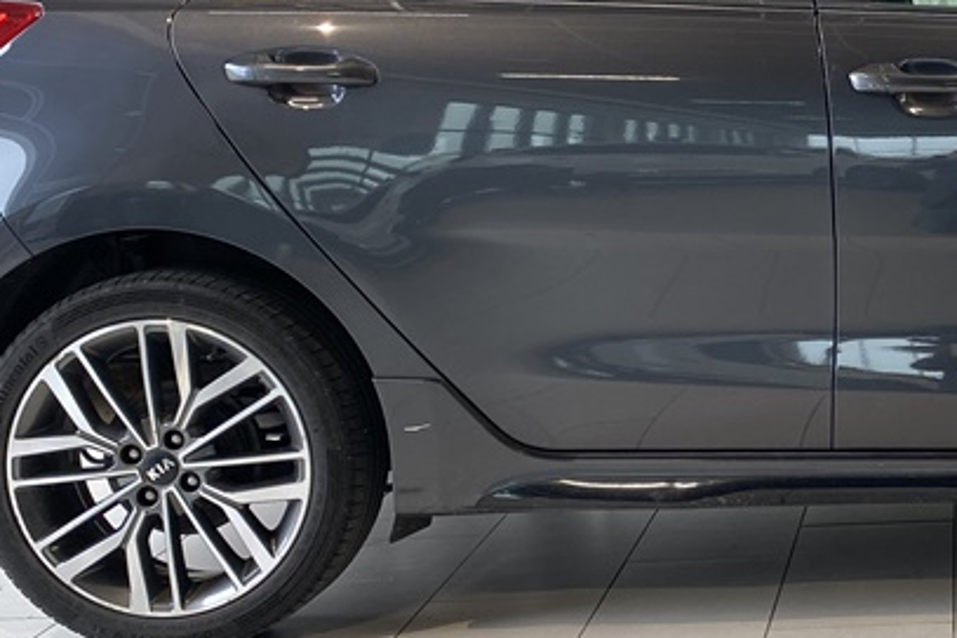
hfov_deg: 27.5
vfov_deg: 19.9
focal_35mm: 68
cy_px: 195
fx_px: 1807
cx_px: 1018
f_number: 1.8
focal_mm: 4.25
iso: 64
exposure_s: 1/121
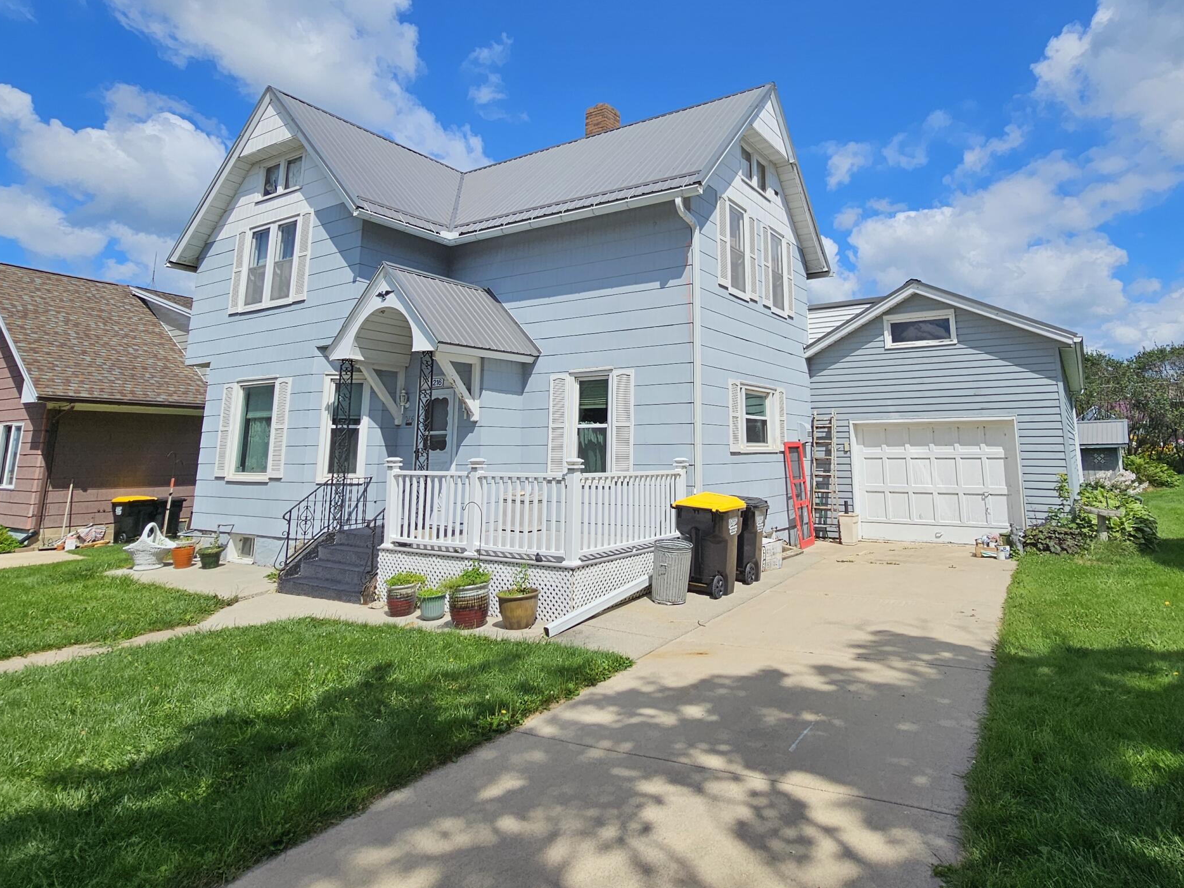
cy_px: 316
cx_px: 656
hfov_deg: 84.4
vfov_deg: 67.3
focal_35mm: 19
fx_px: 650
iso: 50
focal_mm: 2.2
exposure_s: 1/4385
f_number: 2.2
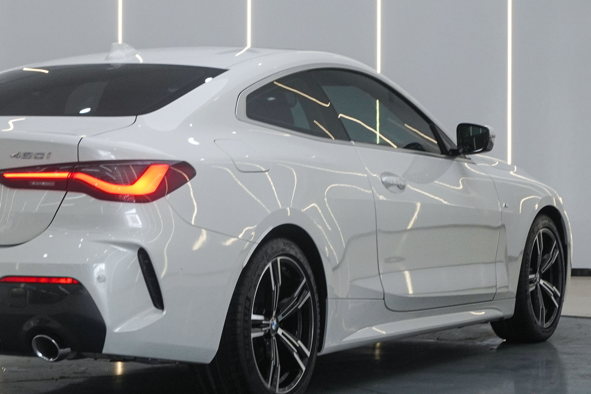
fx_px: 1776
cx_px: 176
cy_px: 134
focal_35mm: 108
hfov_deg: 18.8
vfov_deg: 12.7
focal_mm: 31
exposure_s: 1/80
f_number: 7.1
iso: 640
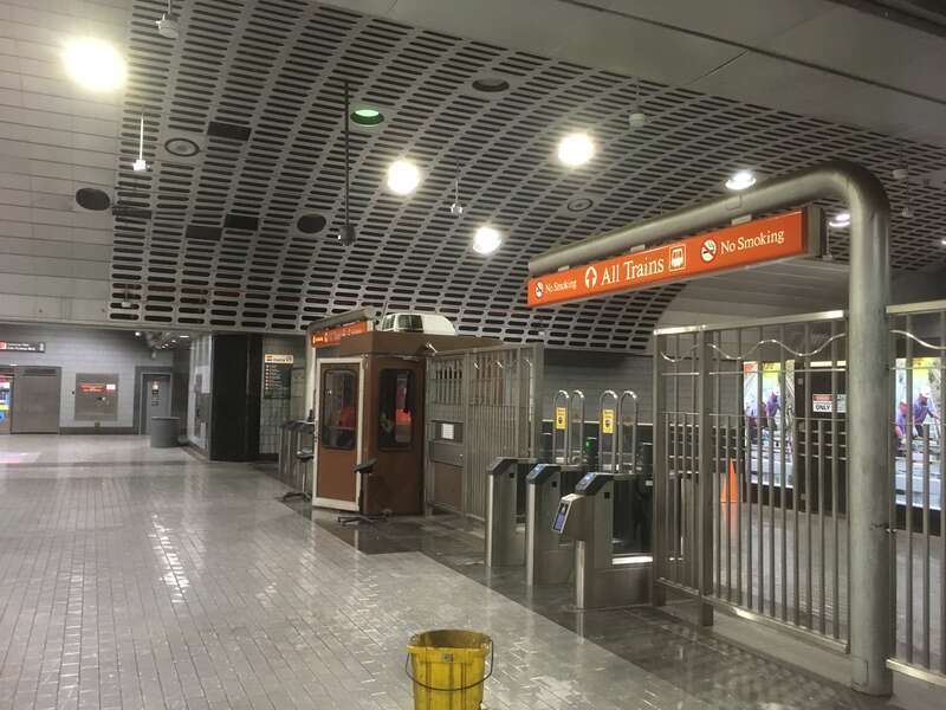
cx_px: 473
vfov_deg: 48.2
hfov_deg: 61.7
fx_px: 793
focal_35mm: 29
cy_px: 355
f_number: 2.2
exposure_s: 1/30
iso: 200
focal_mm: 4.15
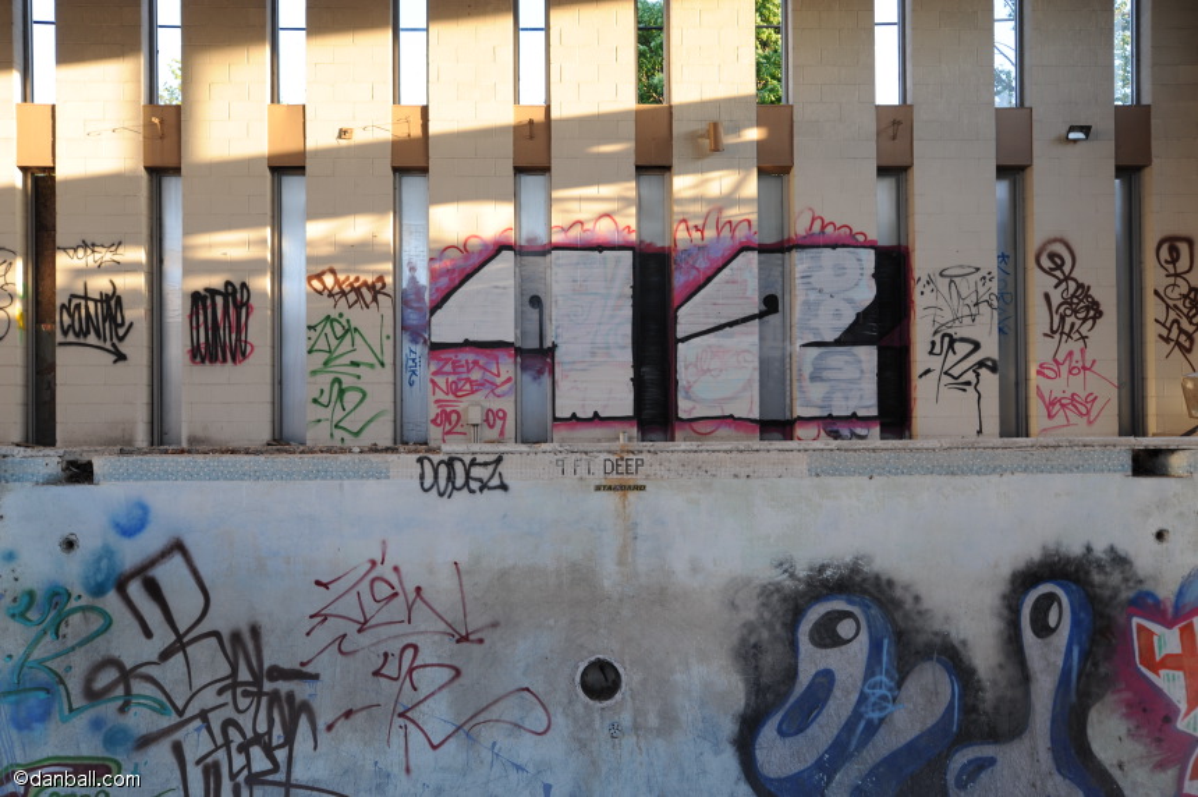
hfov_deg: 54.5
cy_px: 398
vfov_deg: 37.8
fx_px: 1164
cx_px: 599
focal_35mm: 35
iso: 400
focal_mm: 35
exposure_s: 1/60
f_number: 7.1
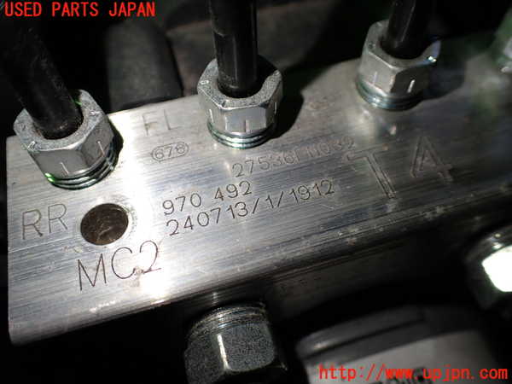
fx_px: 444
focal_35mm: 30
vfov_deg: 46.8
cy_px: 192
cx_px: 256
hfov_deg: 60.0
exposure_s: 1/125
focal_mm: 5.4
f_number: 2.3
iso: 100
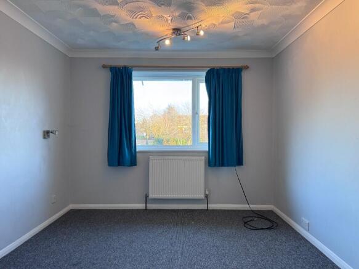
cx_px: 180
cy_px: 134
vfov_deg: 56.8
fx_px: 249
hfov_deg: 71.6
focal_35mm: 24
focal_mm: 6.76
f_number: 1.78
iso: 200
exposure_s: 1/100
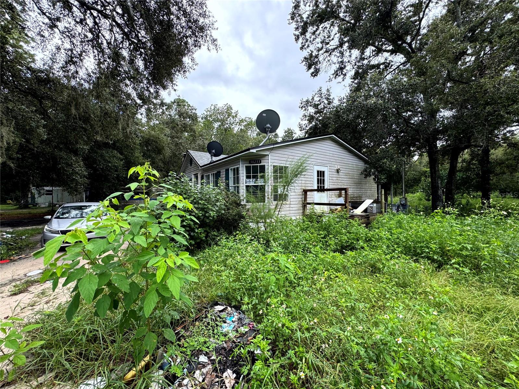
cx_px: 260
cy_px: 194
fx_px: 210
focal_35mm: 14
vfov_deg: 85.7
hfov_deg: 102.1
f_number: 2.2
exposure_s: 1/329
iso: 40
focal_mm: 2.22
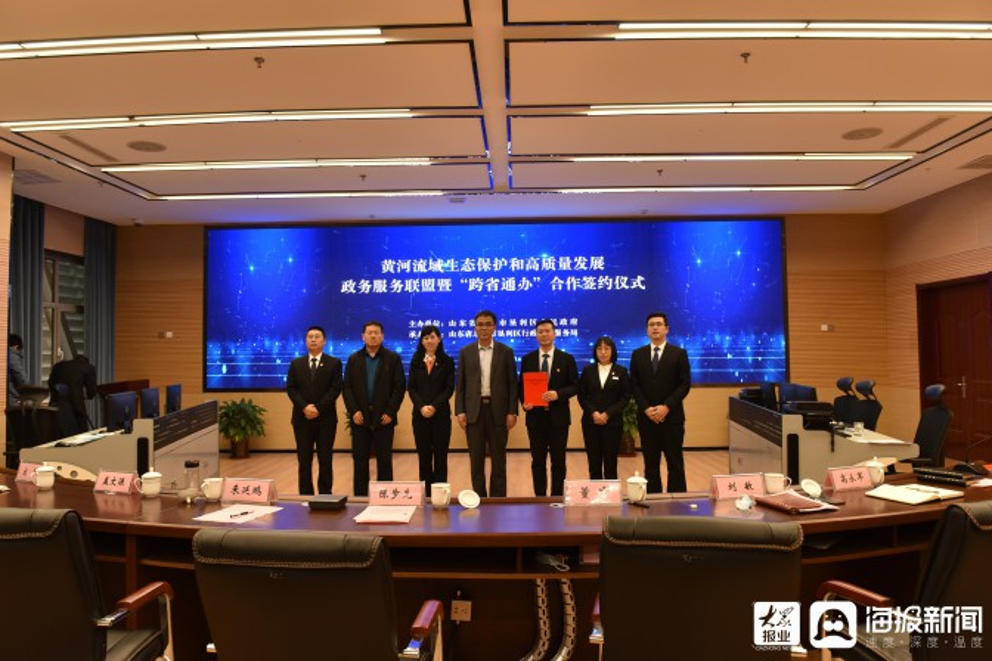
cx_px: 487
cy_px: 321
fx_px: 689
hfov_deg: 71.5
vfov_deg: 51.3
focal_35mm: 25
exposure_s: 1/50
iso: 640
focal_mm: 24
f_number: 5.6
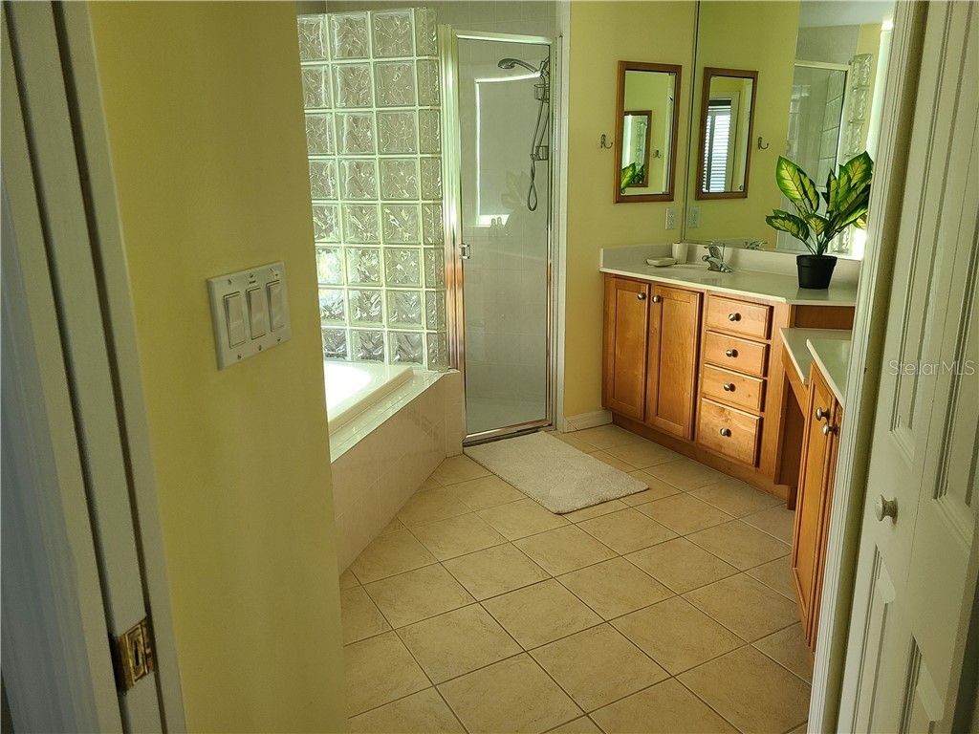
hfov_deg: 67.3
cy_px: 367
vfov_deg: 53.1
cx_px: 490
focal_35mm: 26
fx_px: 735
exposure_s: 1/59
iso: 250
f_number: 1.8
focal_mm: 5.4
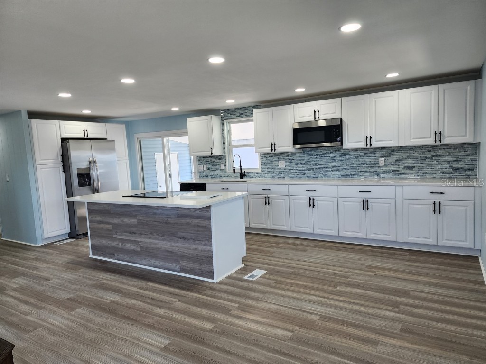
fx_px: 323
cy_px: 182
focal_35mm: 23
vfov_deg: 58.9
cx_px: 243
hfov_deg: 73.9
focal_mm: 6.4
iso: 100
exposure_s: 1/180
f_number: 1.8
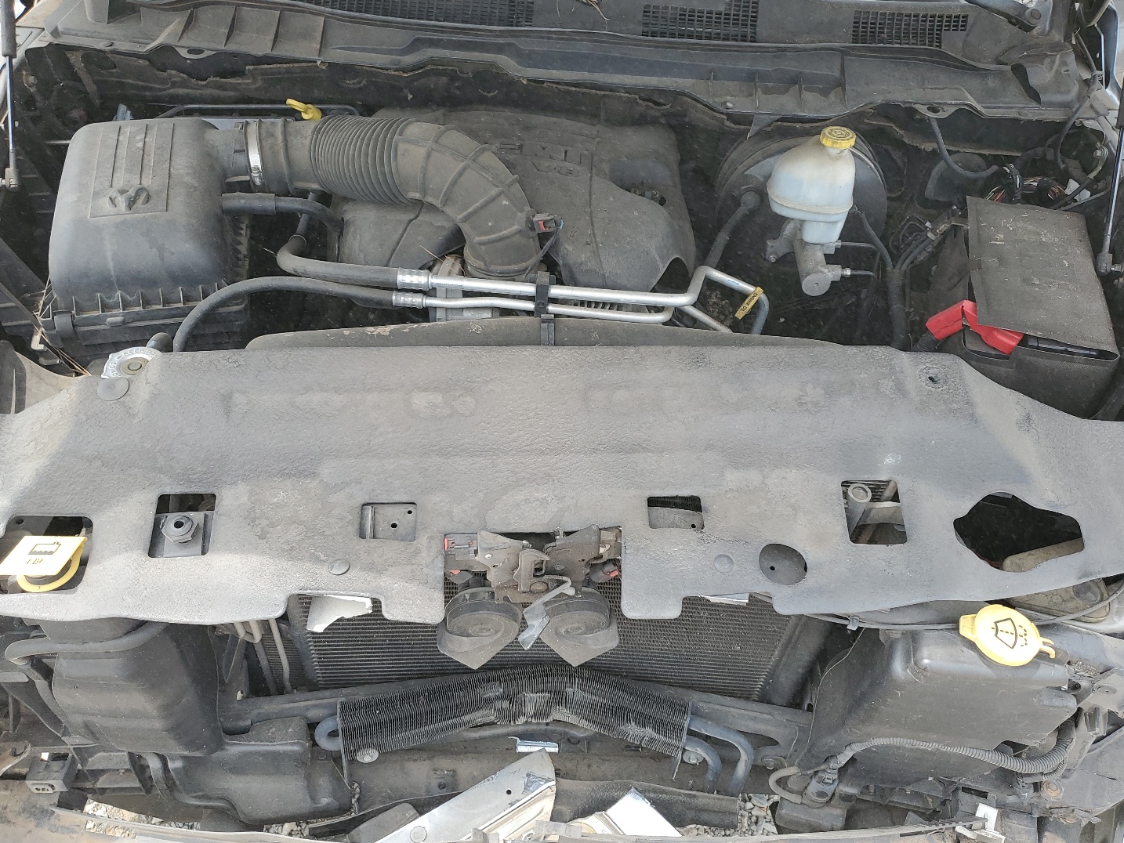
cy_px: 415
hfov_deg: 61.6
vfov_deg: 48.2
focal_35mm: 29
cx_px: 580
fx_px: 942
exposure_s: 1/667
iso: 50
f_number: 1.5
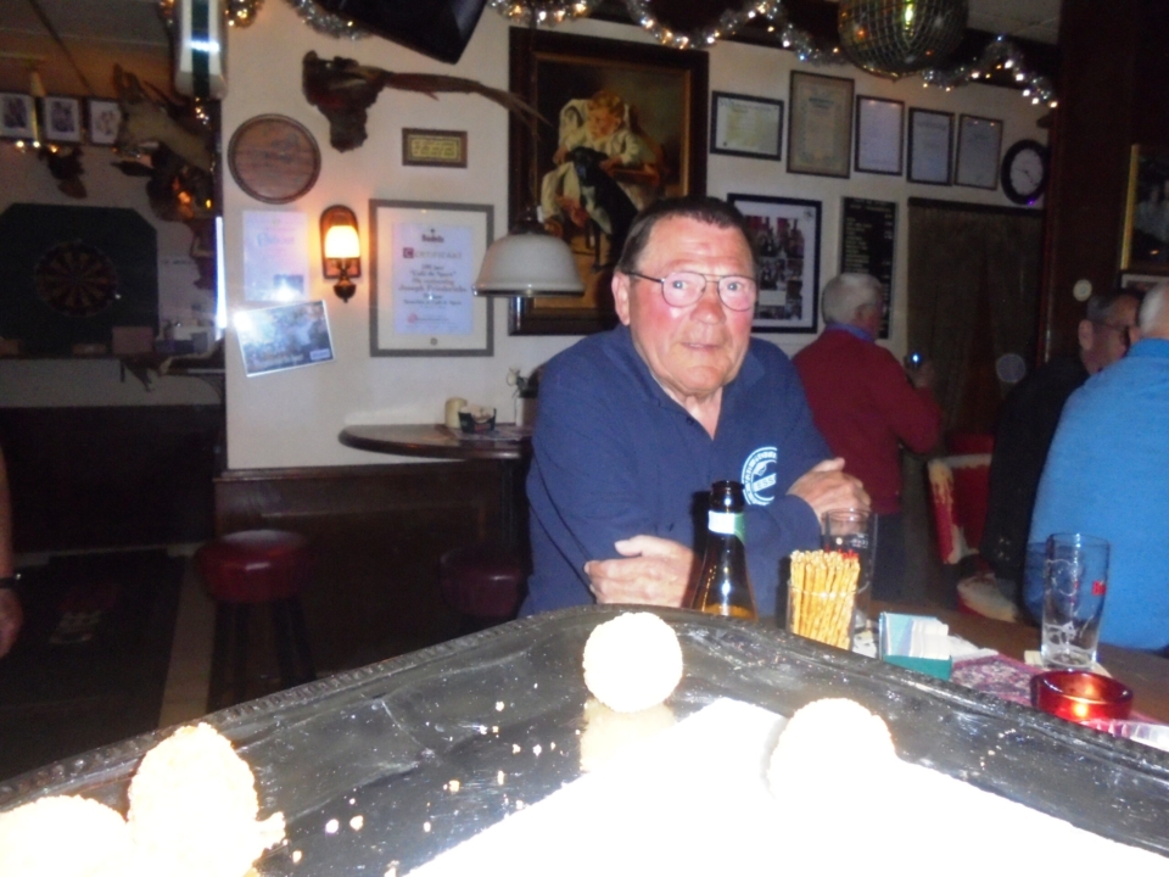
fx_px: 878
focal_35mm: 26
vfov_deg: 53.1
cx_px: 584
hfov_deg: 67.3
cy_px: 438
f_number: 3.5
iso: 400
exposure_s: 1/30
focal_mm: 4.6
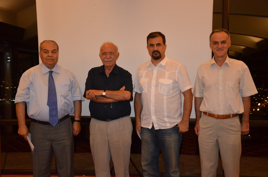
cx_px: 134
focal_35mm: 45
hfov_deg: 43.7
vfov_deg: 29.7
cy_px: 88
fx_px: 334
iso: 3200
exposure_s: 1/60
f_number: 4.2
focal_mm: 30
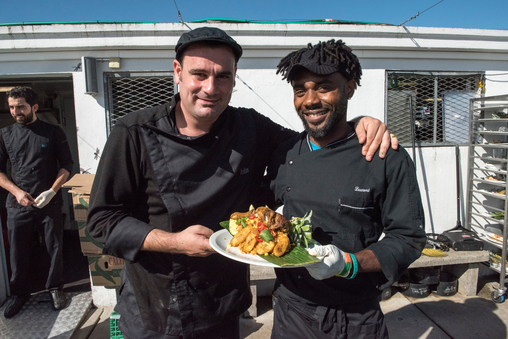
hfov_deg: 73.7
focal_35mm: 24
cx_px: 254
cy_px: 170
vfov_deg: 53.2
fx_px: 339
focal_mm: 24
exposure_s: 1/3200
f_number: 14
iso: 1600
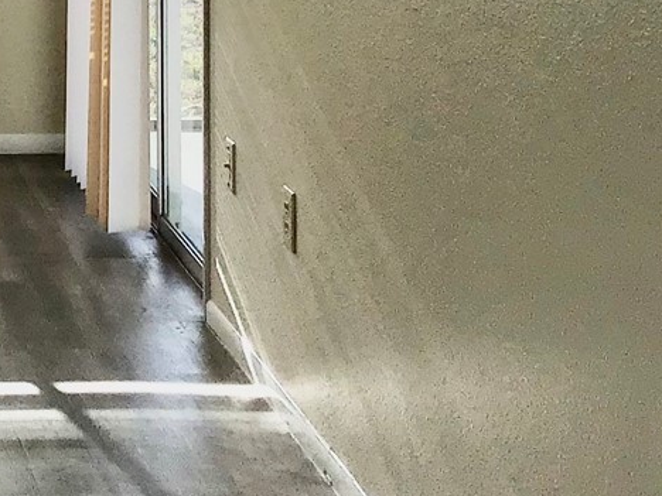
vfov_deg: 13.4
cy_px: -187
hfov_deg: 17.0
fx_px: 2027
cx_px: -284
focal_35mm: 106
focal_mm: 3.3
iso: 25
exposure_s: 1/438
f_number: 2.4
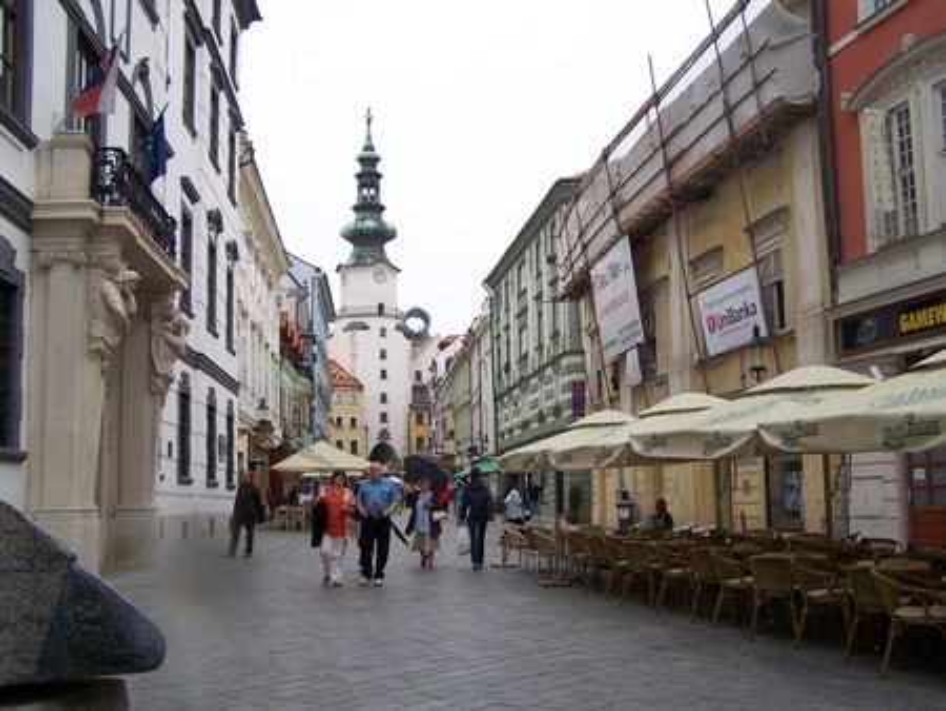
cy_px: 356
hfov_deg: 49.0
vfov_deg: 37.8
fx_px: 1039
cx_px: 473
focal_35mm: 38
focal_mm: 6.3
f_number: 2.8
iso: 80
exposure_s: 1/320
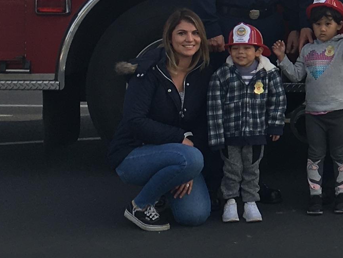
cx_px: 523
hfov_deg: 13.7
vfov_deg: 10.7
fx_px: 1338
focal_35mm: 135
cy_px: -73
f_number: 2.2
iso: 25
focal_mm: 4.15
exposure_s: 1/754
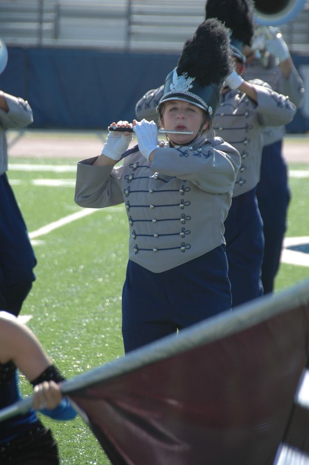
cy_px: 232
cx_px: 154
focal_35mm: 300
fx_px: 3873
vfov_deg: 6.9
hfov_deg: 4.6
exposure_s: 1/400
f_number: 5.6
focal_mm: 200
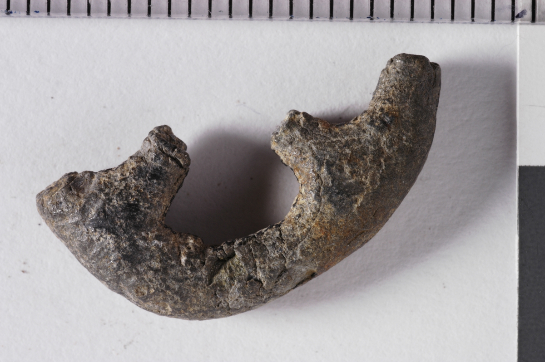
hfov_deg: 24.6
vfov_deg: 16.5
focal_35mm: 82
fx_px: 1248
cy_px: 181
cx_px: 272
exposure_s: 1/100
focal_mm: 55
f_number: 25
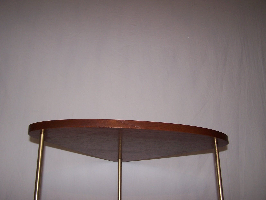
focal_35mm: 38
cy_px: 100
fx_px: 292
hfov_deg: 49.0
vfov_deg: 37.7
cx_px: 133
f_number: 2.8
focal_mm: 6.3
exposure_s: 1/60
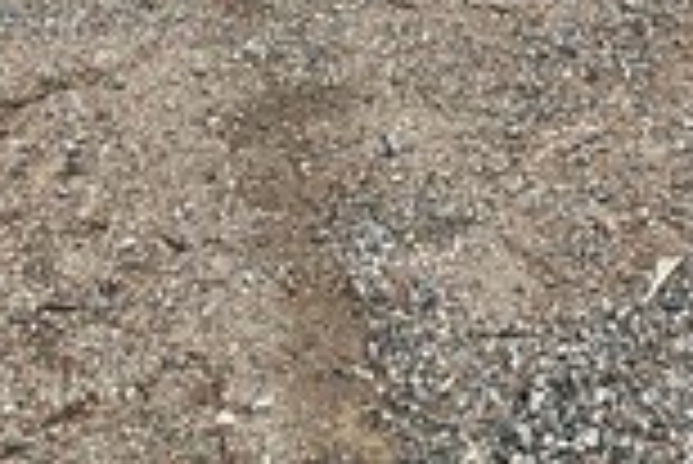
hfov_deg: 16.3
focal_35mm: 125
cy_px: -518
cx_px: 450
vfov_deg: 10.0
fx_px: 2408
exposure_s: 1/739
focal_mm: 3
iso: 16
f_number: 1.8
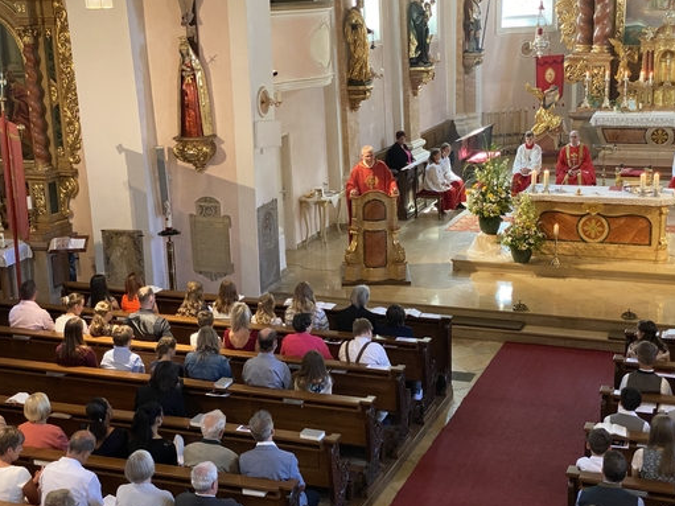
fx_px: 1092
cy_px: 258
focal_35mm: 56
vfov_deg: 26.1
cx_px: 336
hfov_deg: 34.4
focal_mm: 6
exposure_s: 1/50
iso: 500
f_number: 2
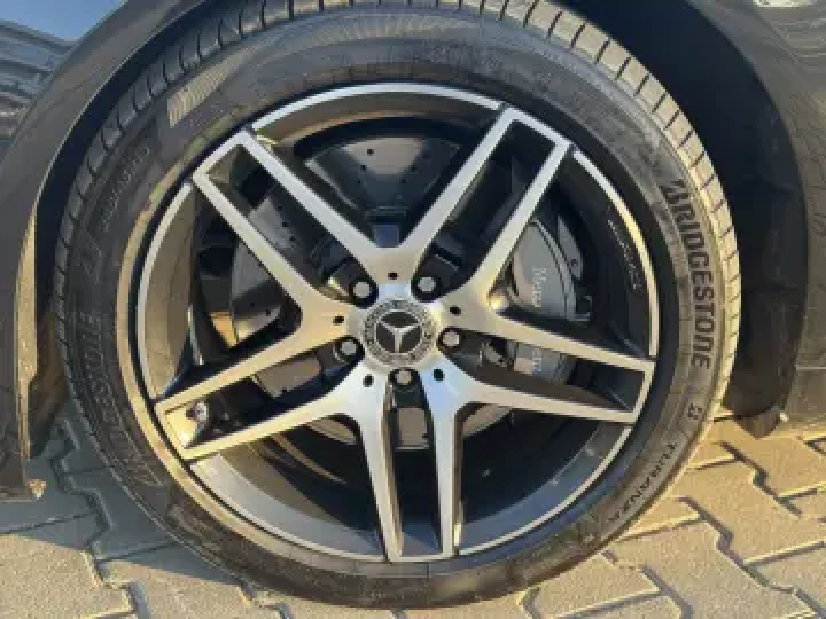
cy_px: 310
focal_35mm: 48
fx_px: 1145
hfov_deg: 39.7
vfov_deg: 30.3
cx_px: 413
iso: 64
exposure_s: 1/180
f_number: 1.78
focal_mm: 6.76
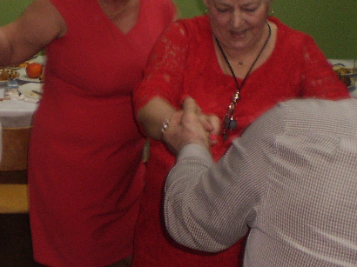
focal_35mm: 90
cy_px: 134
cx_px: 44
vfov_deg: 16.4
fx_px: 928
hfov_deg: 21.4
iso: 125
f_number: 3.1
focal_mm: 6.3
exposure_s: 1/30
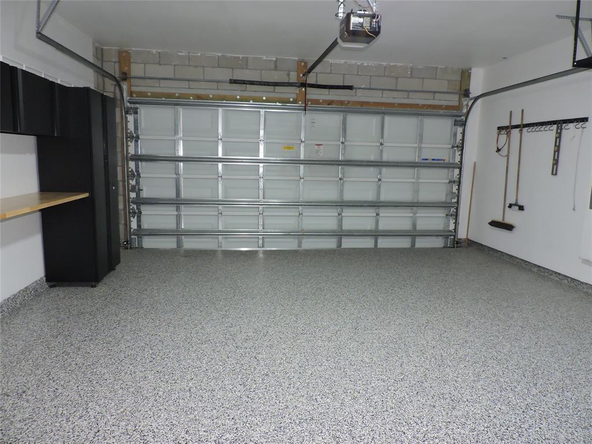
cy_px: 222
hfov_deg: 71.6
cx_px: 296
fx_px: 410
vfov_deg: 56.8
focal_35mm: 24
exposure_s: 1/50
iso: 560
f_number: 3
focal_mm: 4.3
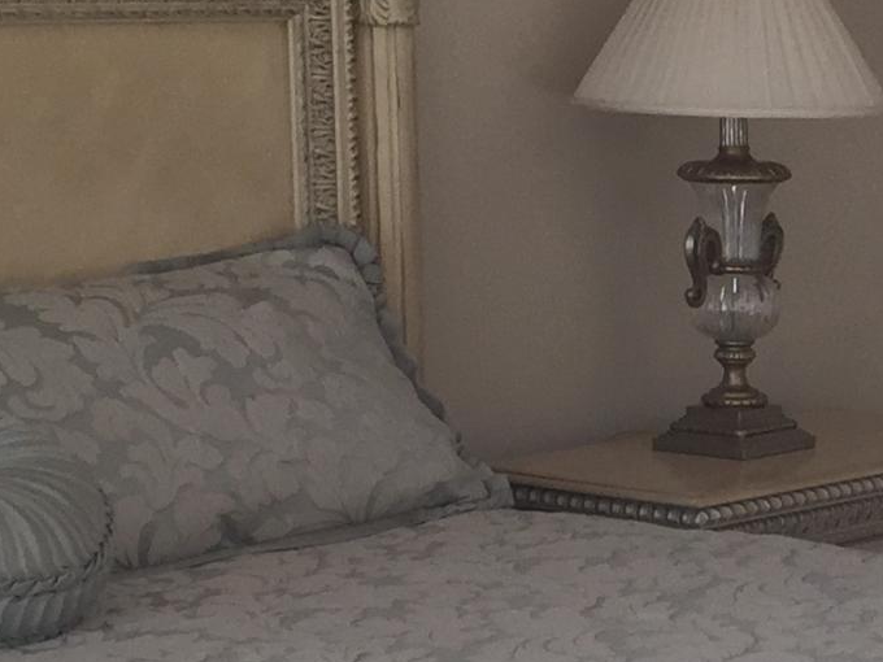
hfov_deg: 14.5
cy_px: 519
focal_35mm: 128
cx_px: 1254
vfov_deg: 11.5
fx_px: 3265
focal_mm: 4.15
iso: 50
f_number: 2.2
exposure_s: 1/120
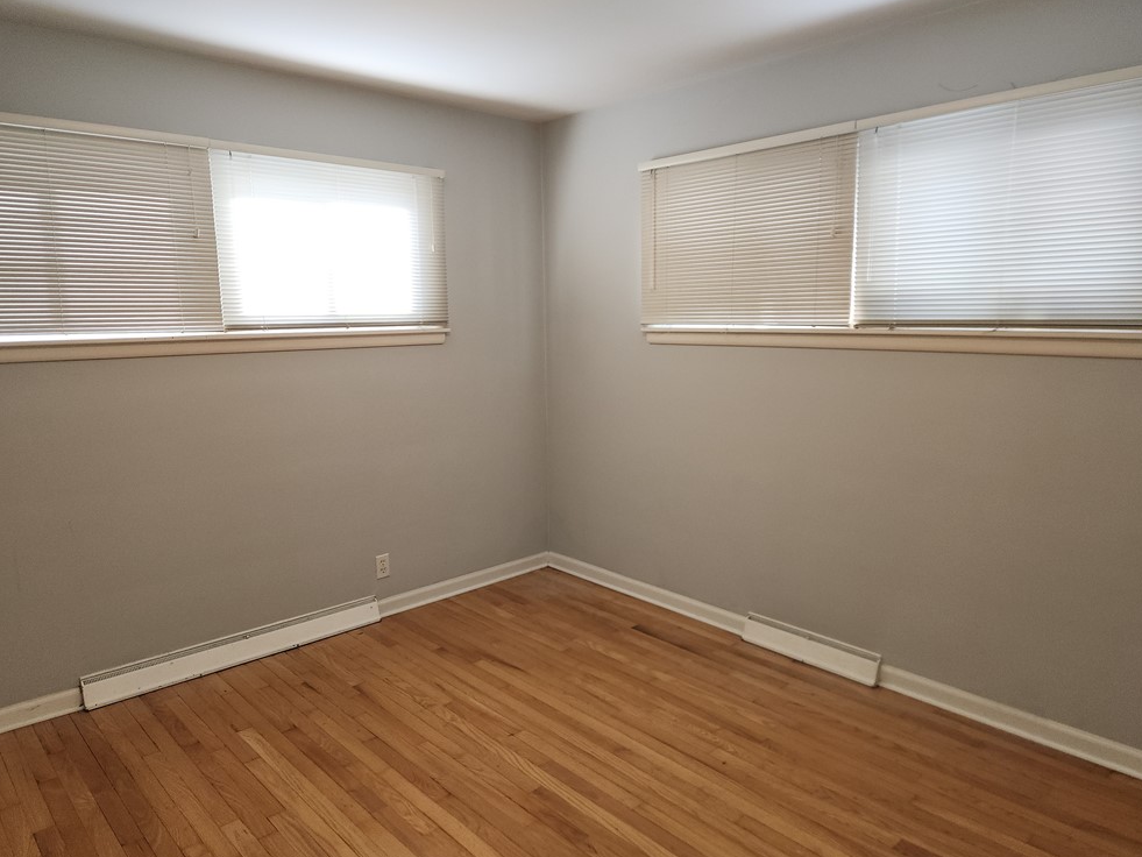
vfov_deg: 56.8
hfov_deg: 71.6
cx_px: 577
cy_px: 435
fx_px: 792
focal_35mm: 24
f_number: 1.8
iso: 80
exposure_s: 1/60
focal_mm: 5.4
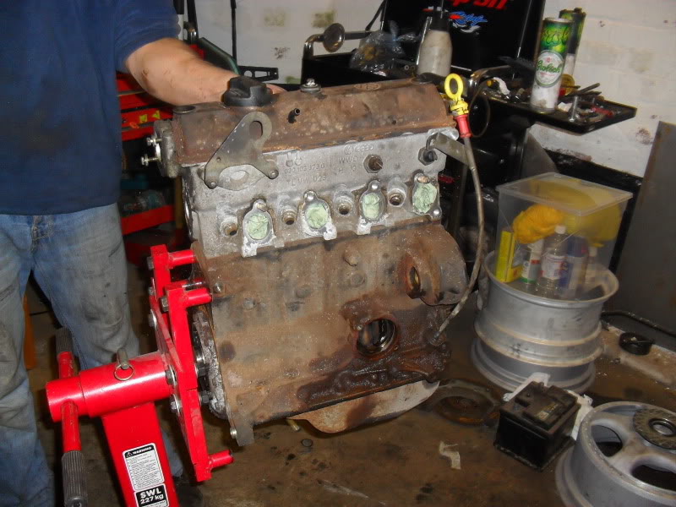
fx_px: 683
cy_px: 254
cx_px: 338
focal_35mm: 35
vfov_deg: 40.7
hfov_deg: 52.6
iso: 200
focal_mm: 6.3
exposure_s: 1/45
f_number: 3.2
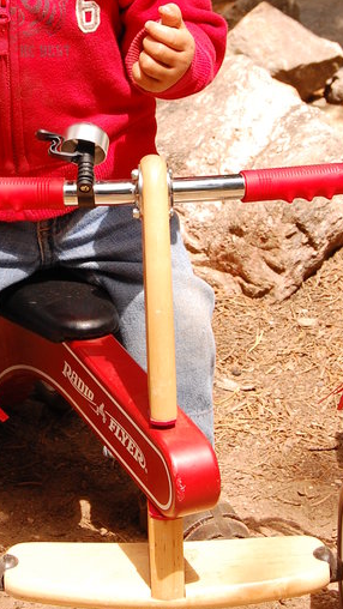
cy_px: 175
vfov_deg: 16.1
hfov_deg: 9.1
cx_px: 86
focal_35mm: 133
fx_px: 2149
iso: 400
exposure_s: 1/400
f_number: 10
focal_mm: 42
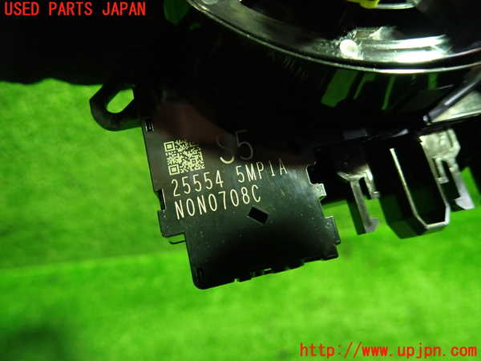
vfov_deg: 54.9
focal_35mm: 25
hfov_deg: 69.4
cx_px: 240
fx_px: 347
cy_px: 180
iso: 500
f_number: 2
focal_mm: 4.5
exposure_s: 1/30
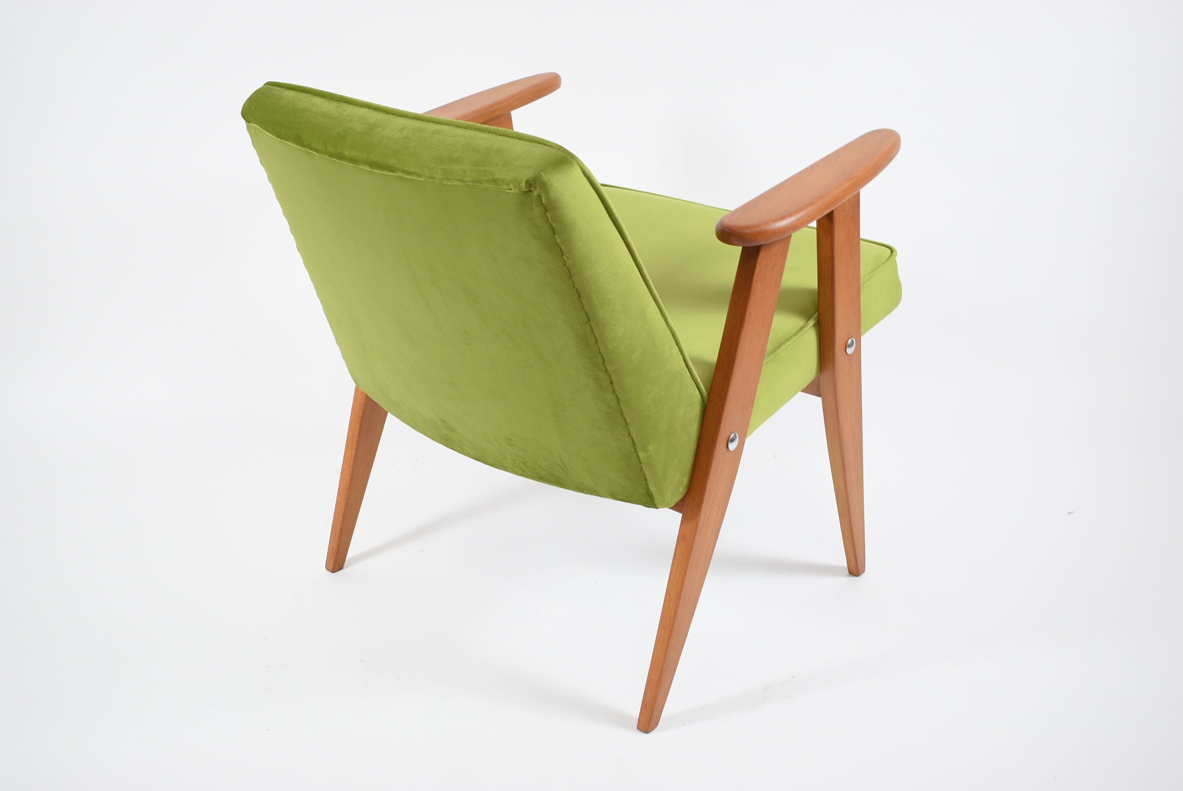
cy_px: 396
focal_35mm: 44
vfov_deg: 30.9
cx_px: 592
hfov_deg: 44.9
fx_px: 1431
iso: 100
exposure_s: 1/13
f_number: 4.2
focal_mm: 29
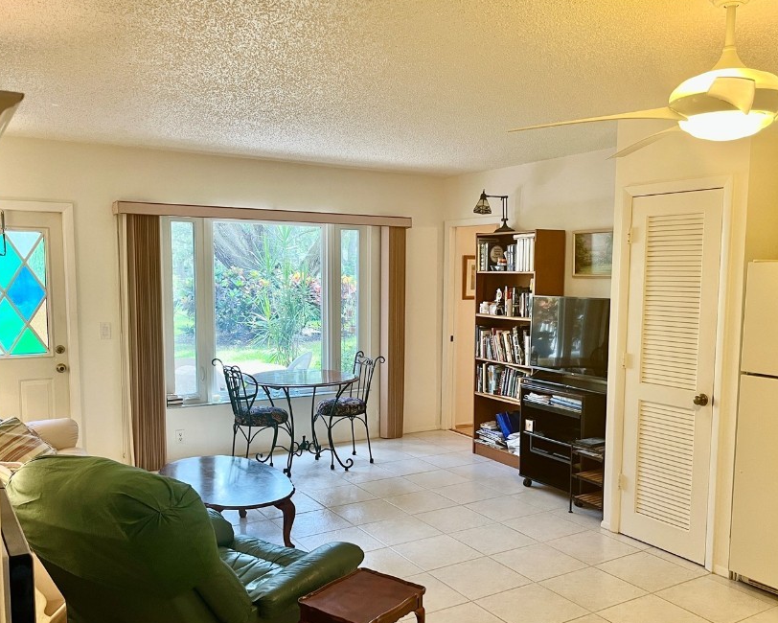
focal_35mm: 32
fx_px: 737
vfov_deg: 45.7
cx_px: 419
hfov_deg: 55.6
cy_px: 360
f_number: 1.6
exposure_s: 1/60
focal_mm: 5.1
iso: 100
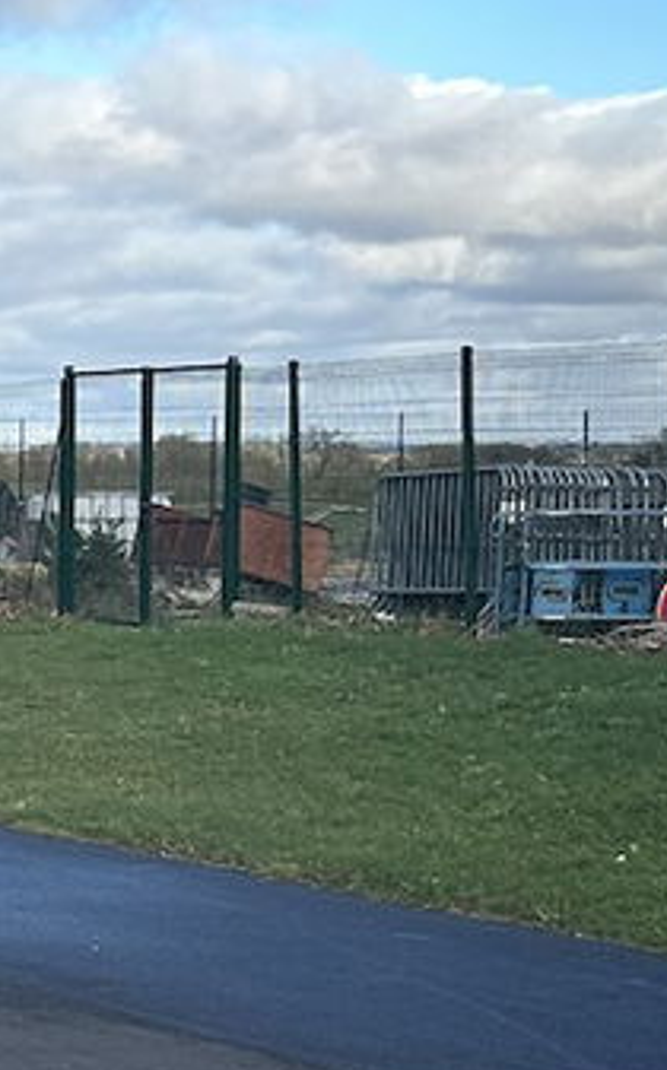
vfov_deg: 16.0
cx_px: -664
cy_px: 581
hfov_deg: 9.4
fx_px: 3818
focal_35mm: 131
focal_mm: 5.7
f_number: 1.5
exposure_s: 1/3257
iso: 50
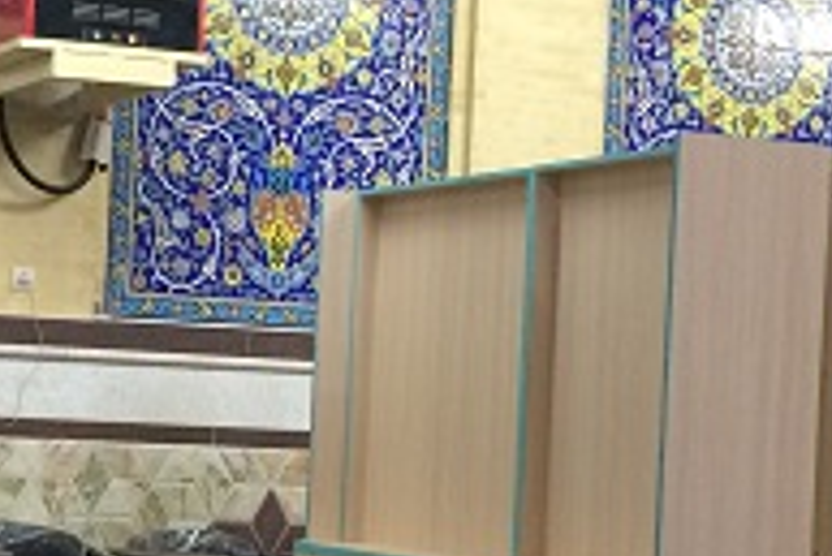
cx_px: 181
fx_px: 2313
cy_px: 444
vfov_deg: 13.6
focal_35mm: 100
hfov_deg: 20.2
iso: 200
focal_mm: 4.15
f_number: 2.2
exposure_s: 1/33
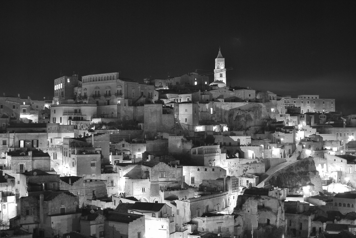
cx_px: 178
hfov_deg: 37.8
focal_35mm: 52
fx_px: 520
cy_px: 119
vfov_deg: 25.8
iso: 200
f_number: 1.8
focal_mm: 35
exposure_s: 1/1.67
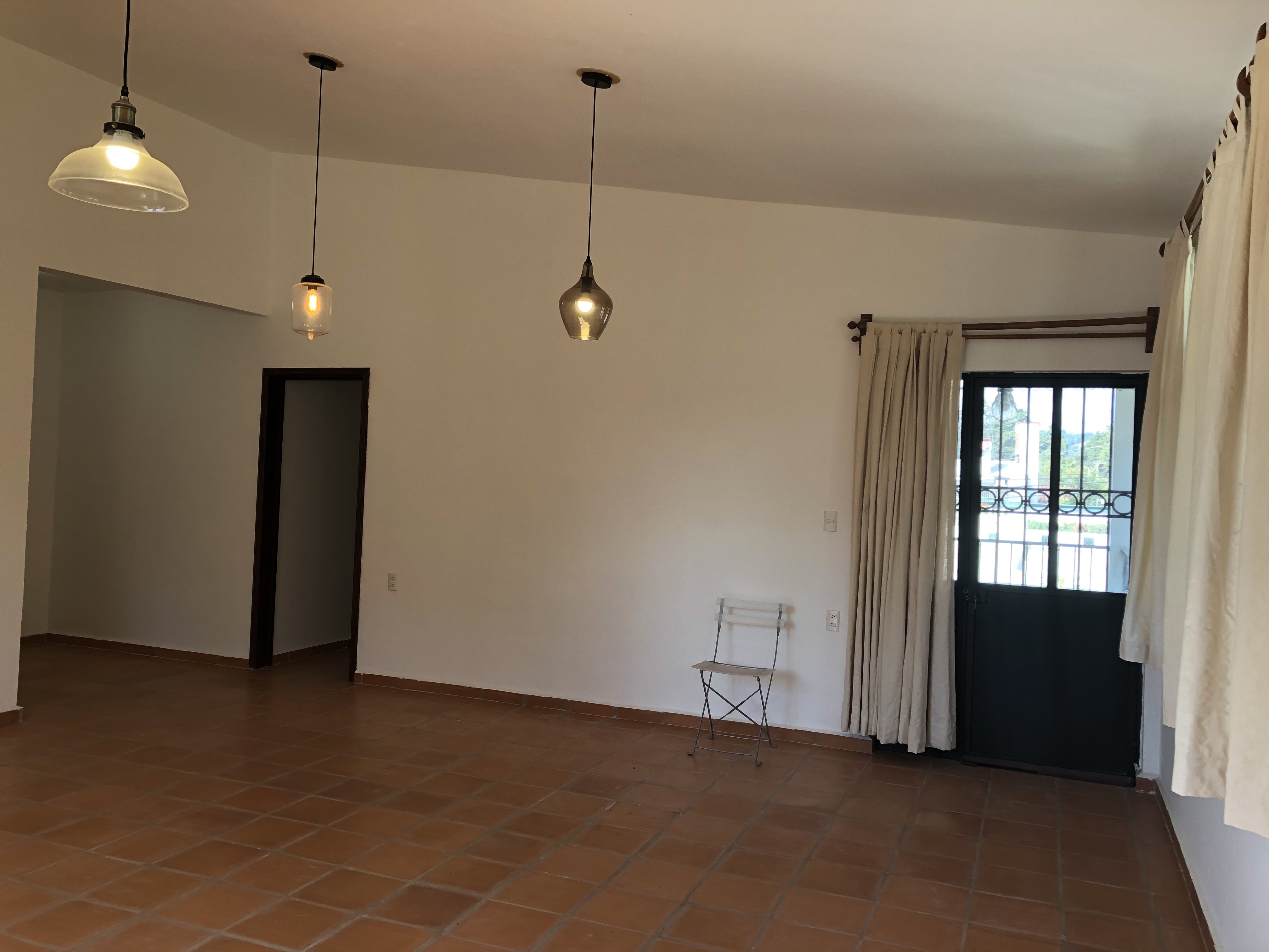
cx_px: 634
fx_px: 1026
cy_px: 476
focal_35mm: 28
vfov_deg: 49.7
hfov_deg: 63.4
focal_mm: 3.99
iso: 40
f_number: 1.8
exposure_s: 1/120
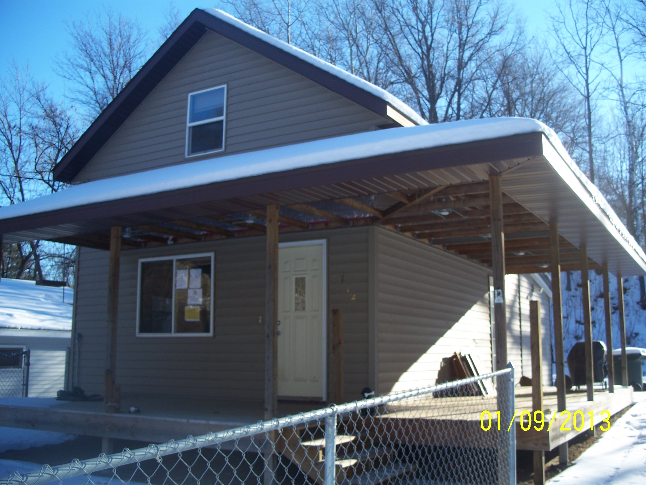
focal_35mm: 37
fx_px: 690
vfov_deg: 38.7
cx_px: 323
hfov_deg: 50.1
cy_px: 242
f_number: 2.8
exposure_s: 1/400
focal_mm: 7.8
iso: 64
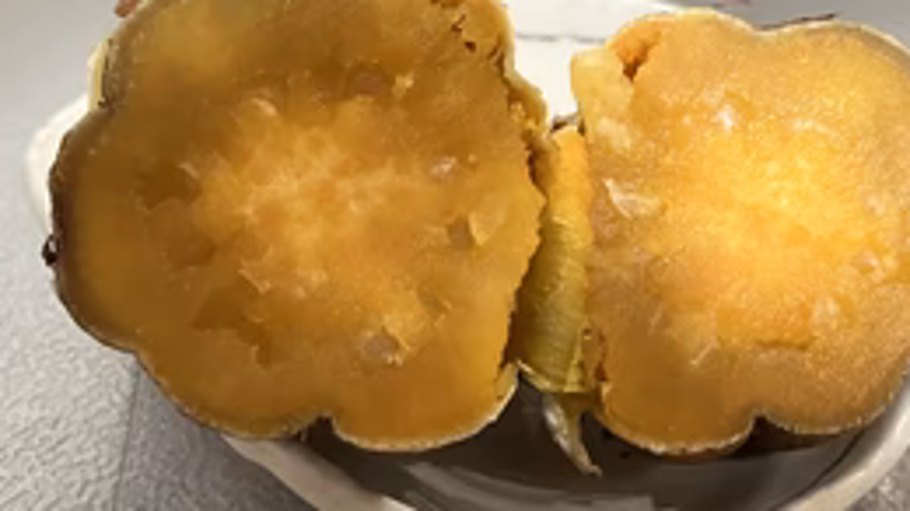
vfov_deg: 25.4
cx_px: 550
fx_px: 1134
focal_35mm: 47
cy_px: 287
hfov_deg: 43.5
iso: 320
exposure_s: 1/60
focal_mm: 3.99
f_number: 1.8
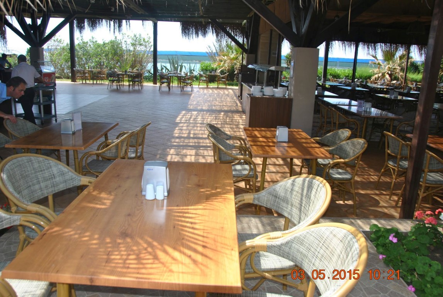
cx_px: 222
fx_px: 370
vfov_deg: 43.7
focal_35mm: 30
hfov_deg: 61.9
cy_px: 148
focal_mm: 20
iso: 100
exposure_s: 1/200
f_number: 5.6
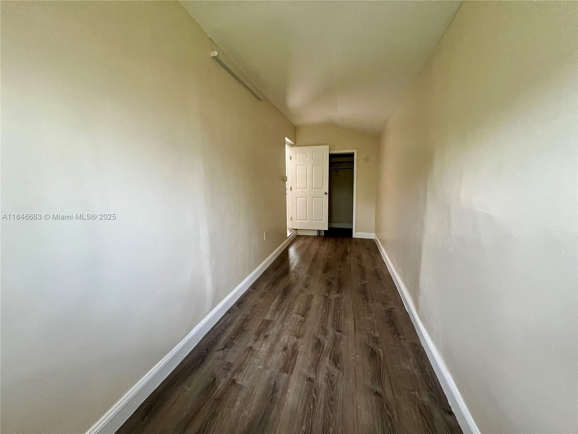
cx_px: 289
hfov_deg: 106.2
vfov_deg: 89.9
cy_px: 217
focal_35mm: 13
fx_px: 217
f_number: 1.8
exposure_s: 1/88
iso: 250
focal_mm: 1.57
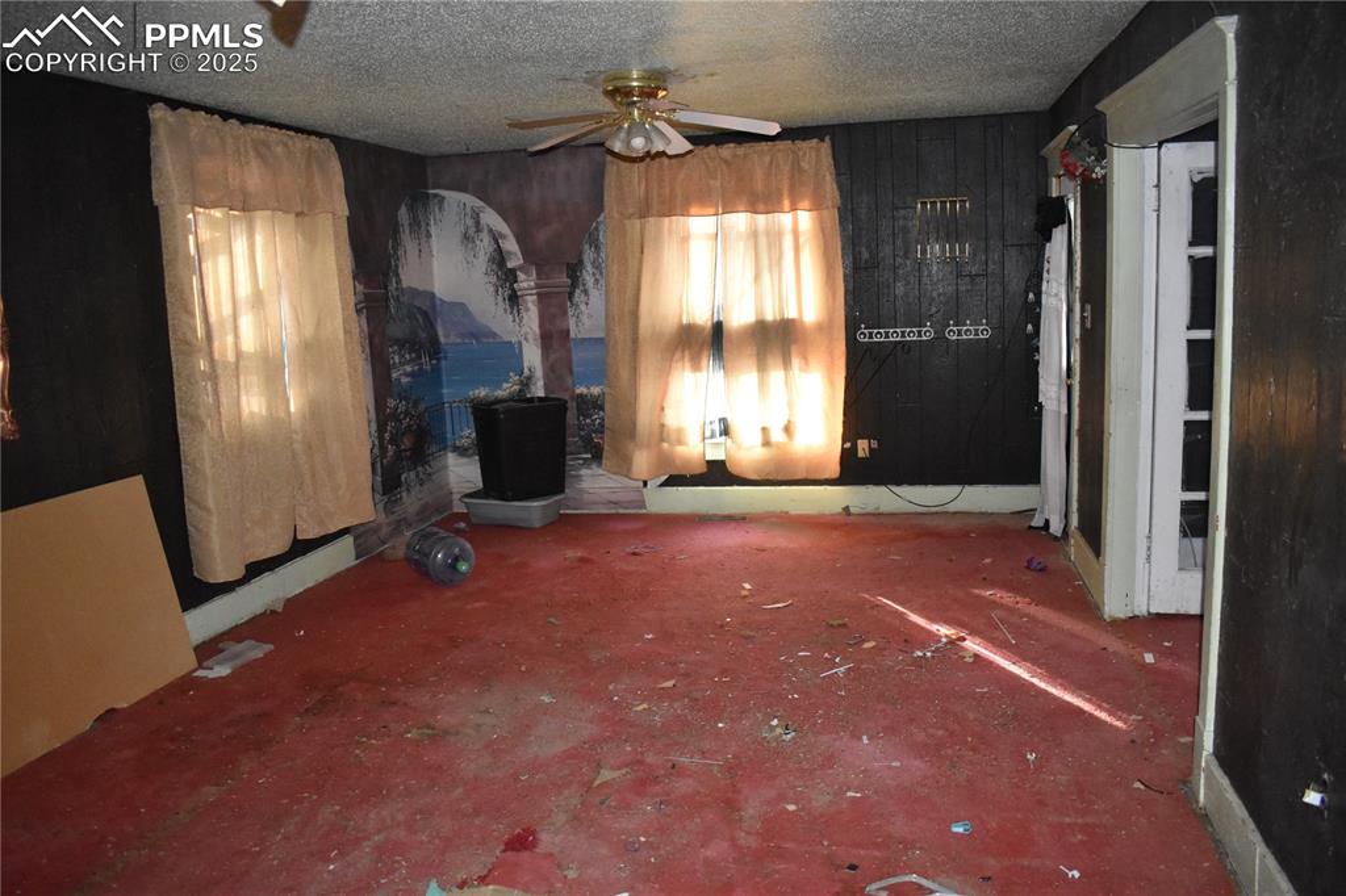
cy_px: 448
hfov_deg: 67.4
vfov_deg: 47.9
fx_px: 1009
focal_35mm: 27
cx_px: 673
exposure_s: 1/200
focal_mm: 18
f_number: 3.5
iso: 4000
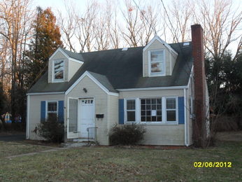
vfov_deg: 32.9
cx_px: 121
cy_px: 91
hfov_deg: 42.9
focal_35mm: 44
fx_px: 308
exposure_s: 1/90
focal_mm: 7.8
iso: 200
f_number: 4.5
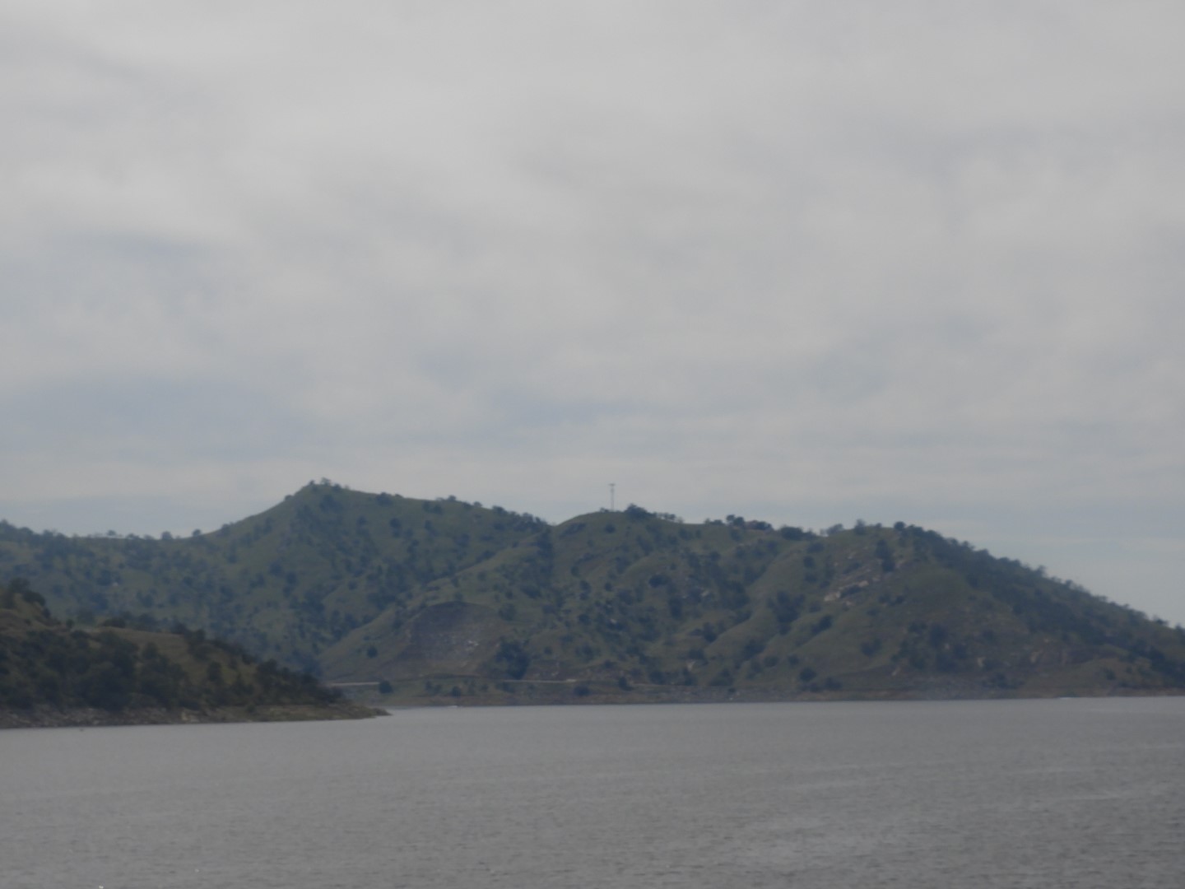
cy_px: 444
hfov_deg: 18.7
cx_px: 592
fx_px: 3594
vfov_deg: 14.1
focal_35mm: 105
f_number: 5.3
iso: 100
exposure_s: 1/1600
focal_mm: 18.8
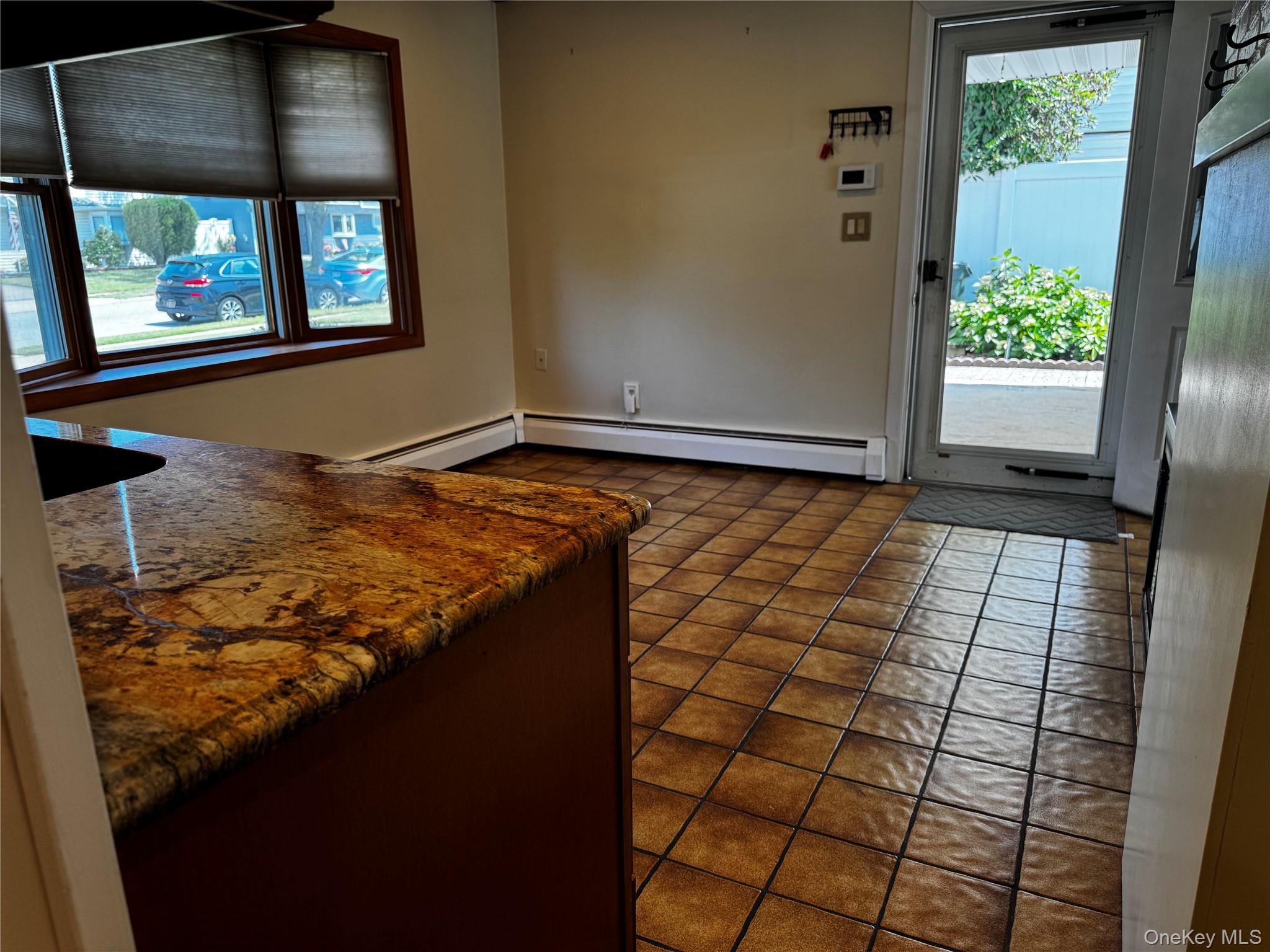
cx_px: 635
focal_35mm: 24
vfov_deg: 56.8
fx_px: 881
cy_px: 476
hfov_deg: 71.6
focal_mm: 6.76
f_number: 1.78
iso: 100
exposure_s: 1/165
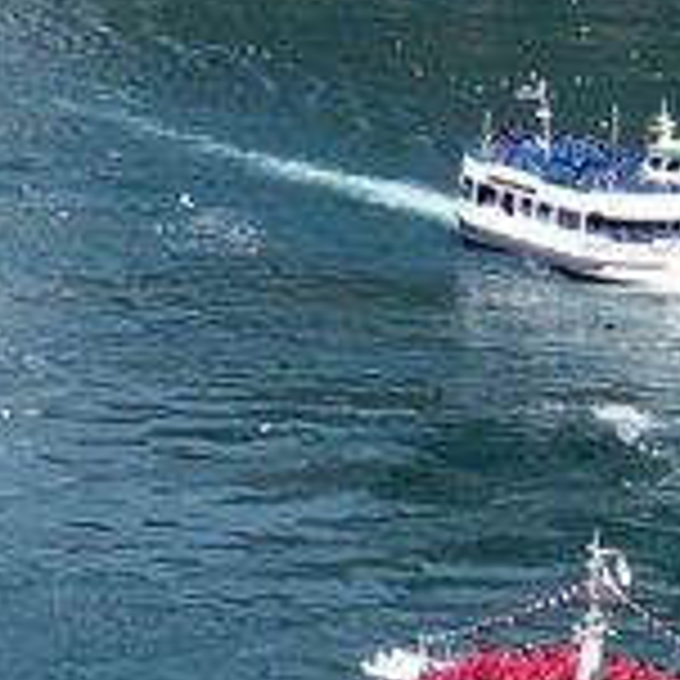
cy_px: 347
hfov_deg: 6.7
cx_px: 698
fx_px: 5756
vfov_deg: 6.8
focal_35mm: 259
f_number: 3.5
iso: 100
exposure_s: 1/640
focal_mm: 19.6
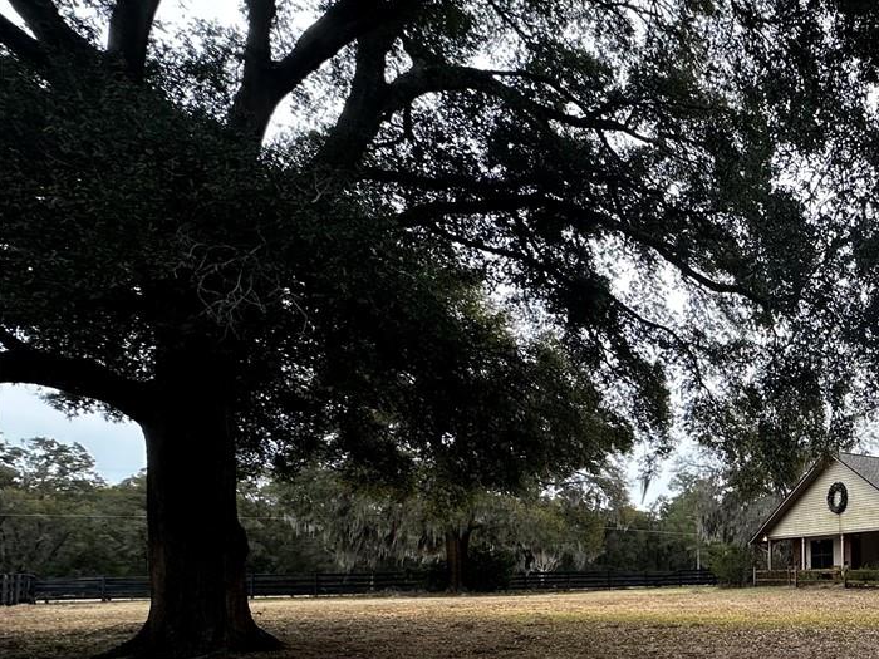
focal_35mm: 32
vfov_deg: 41.7
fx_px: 813
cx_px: 1000
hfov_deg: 42.5
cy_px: 551
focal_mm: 2.22
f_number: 2.2
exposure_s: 1/145
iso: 40
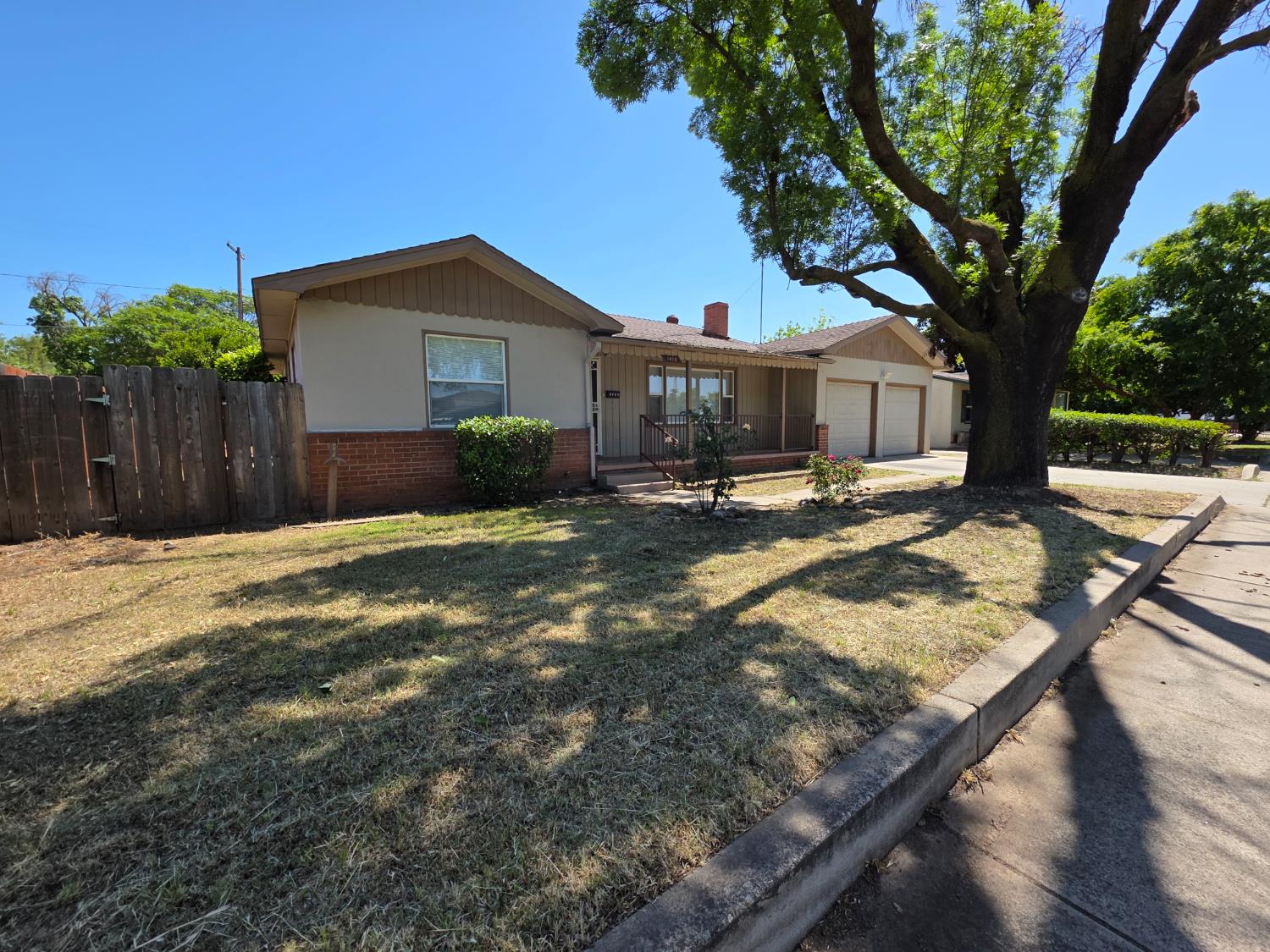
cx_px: 635
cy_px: 476
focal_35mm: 13
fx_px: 477
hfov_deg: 106.2
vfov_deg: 89.9
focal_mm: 2.2
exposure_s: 1/1170
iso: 40
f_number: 1.9
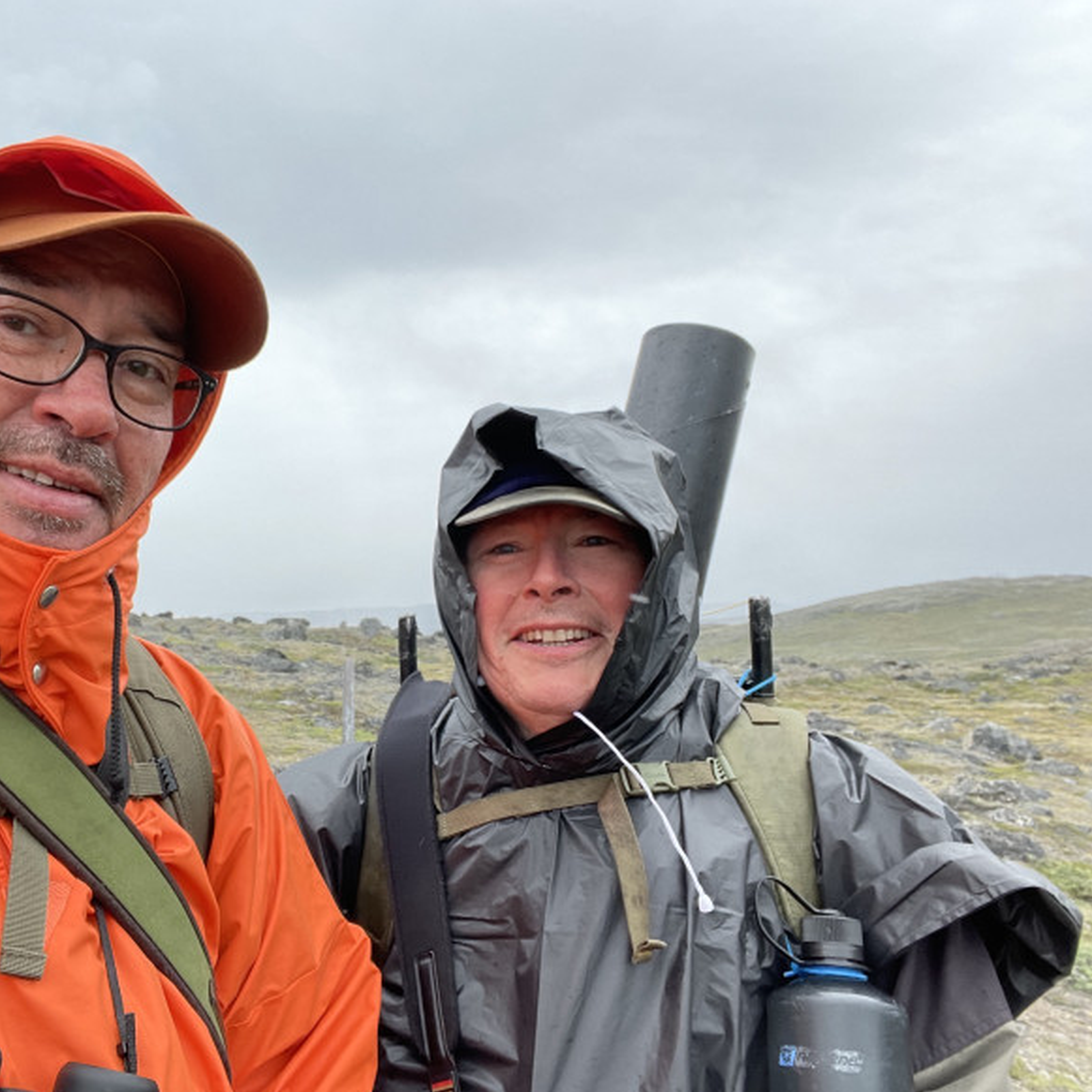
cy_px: 541
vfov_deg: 57.3
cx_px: 402
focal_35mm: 28
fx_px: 999
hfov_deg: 56.5
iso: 32
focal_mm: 2.71
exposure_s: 1/121
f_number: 2.2
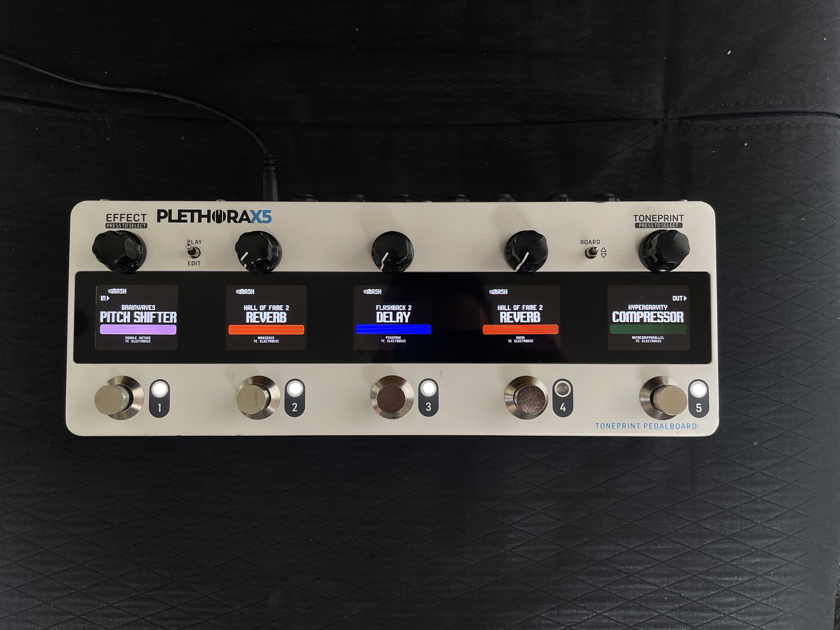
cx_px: 420
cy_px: 315
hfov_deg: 67.3
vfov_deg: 53.1
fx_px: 631
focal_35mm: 26
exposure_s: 1/104
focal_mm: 4.2
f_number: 1.6
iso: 125
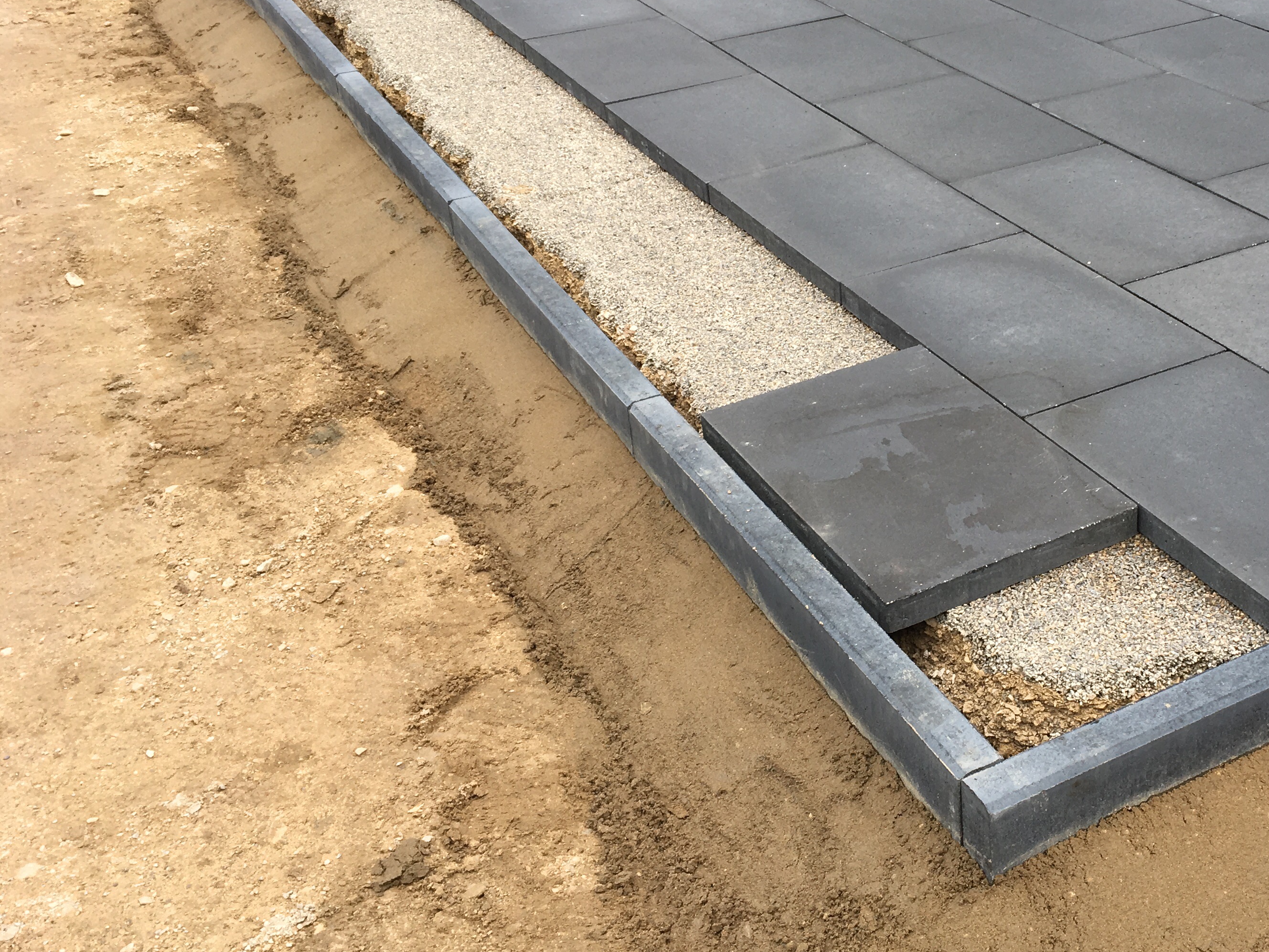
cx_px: 940
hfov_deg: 41.8
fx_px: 1613
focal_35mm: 44
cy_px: 395
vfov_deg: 32.8
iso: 25
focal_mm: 4.15
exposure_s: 1/246
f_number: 2.2
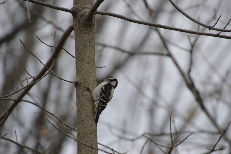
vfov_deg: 3.0
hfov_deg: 4.6
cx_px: 116
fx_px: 2885
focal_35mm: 450
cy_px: 77
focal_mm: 300
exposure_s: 1/500
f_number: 6.3
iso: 1000
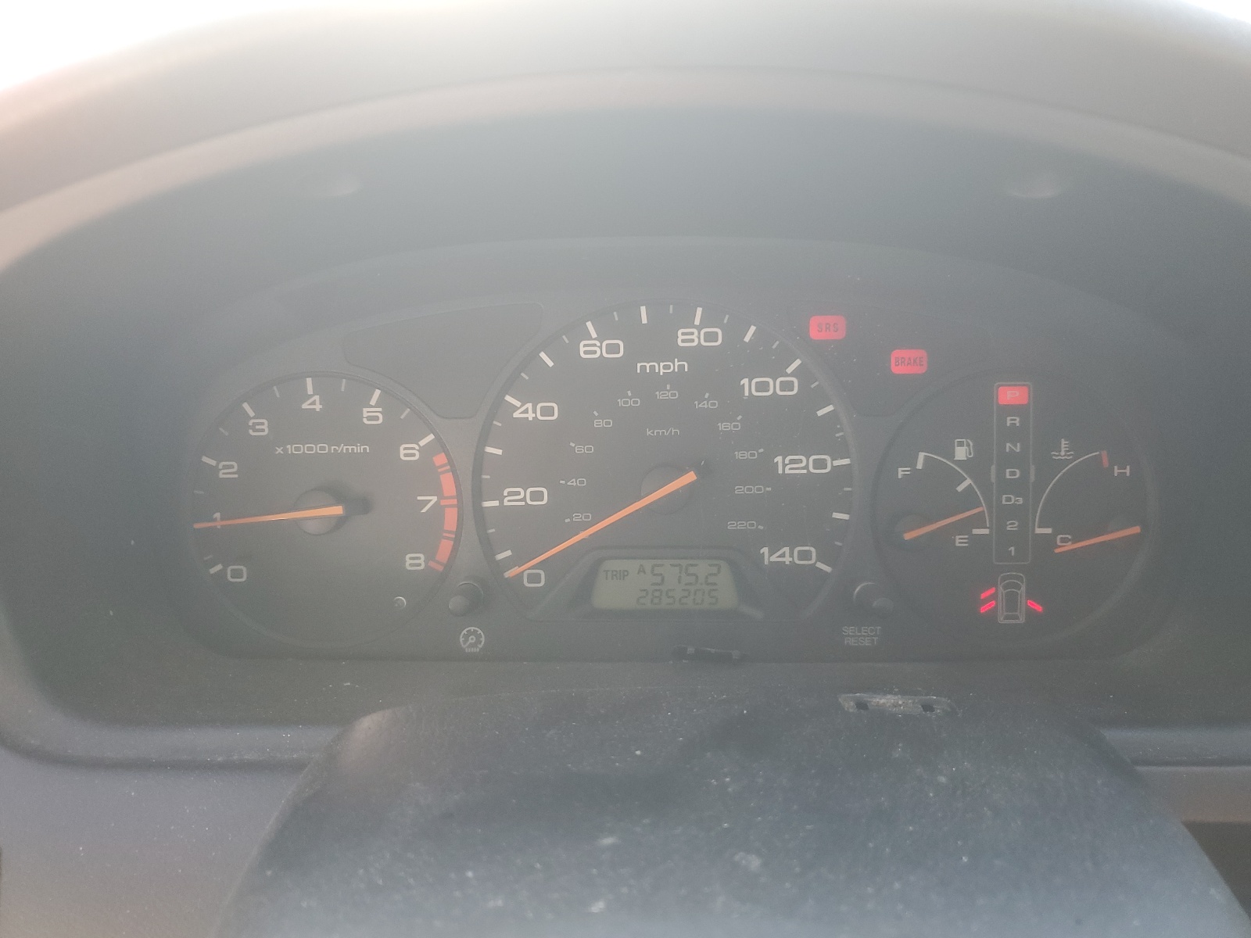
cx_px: 626
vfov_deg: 53.1
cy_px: 469
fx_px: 940
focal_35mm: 26
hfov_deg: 67.3
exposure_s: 1/120
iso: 60
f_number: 1.5
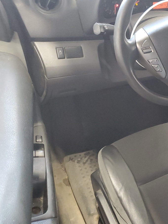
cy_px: 108
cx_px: 182
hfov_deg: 28.8
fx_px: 298
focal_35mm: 46
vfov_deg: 41.2
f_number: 1.5
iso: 340
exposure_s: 1/60.2
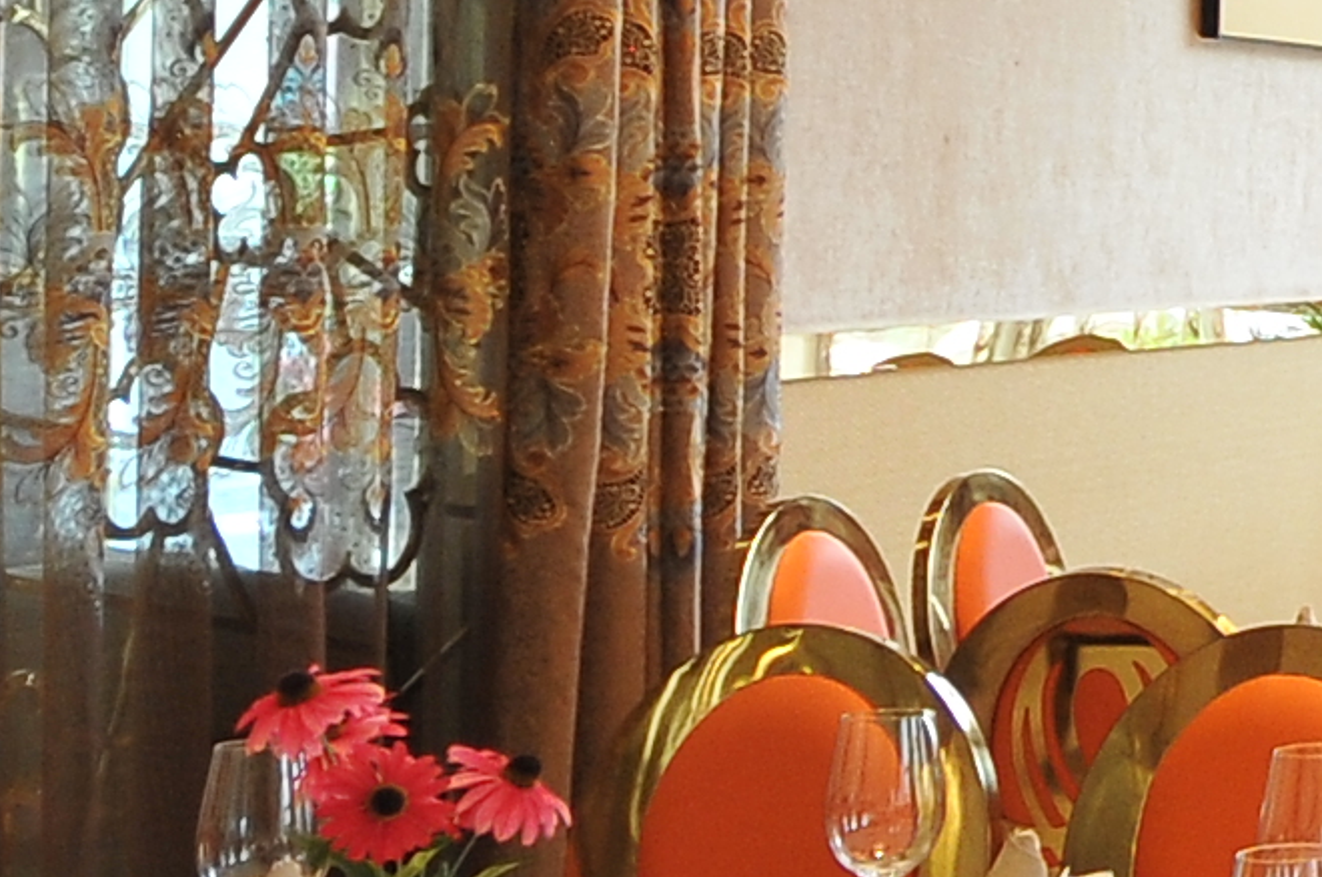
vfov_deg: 12.6
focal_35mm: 107
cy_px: 36
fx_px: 3933
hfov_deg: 14.9
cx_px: 2788
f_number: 5.6
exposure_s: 1/25
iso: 320
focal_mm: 11
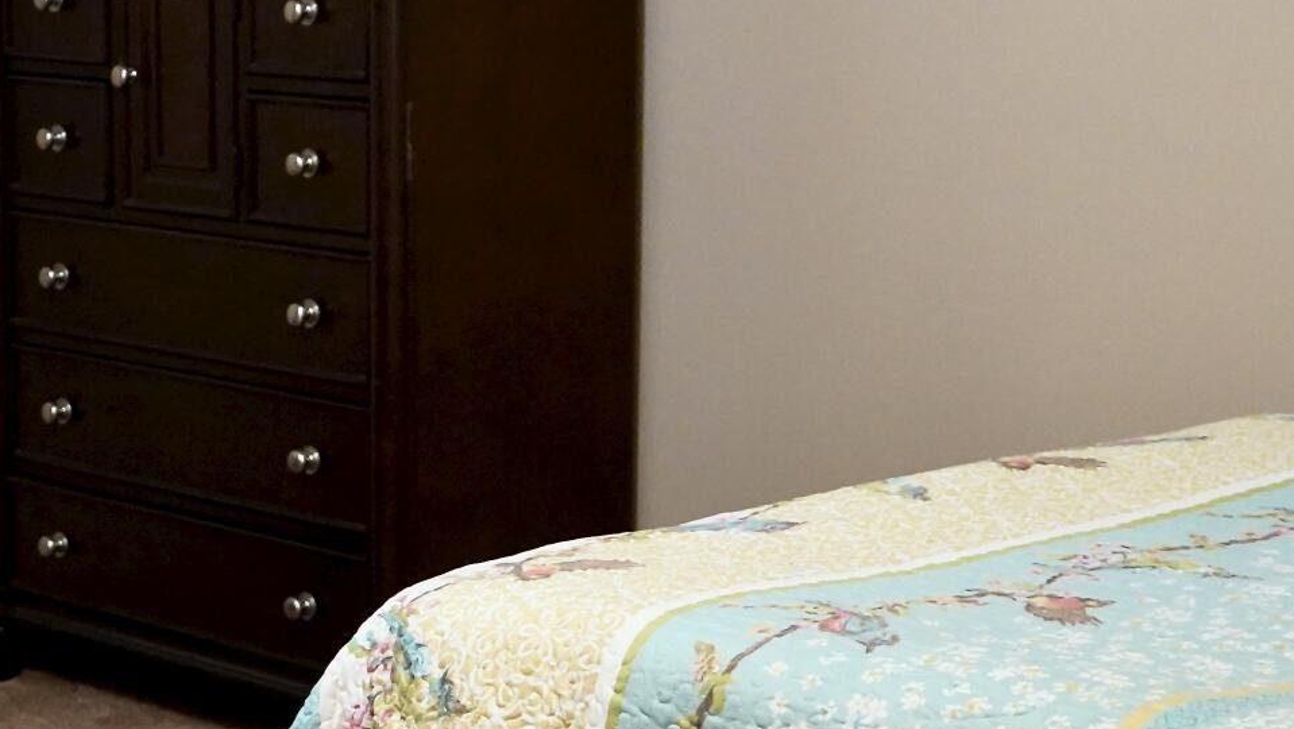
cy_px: 510
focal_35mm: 95
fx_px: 3260
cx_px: 240
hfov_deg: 22.1
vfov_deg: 12.7
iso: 6400
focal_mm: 29
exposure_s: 1/160
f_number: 3.5
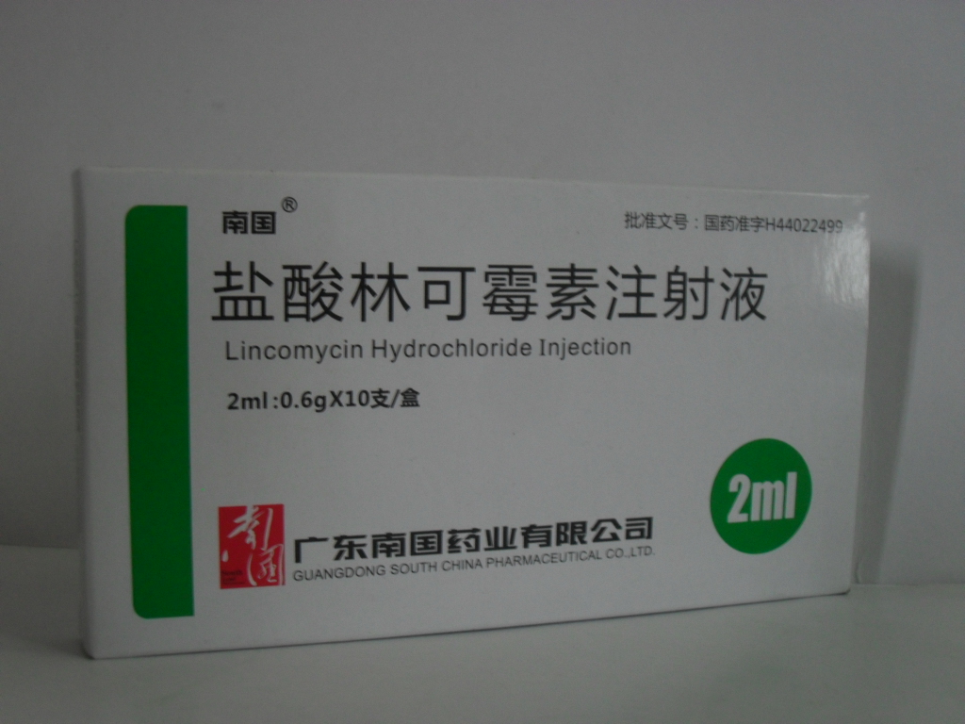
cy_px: 362
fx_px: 1115
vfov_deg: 36.0
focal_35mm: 40
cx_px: 482
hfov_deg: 46.8
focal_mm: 7
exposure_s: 1/6
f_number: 3
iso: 200
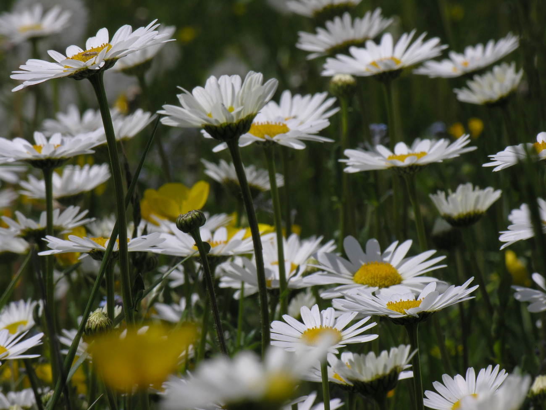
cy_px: 205
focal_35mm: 279
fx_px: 4401
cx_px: 273
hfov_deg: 7.1
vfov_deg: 5.3
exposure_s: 1/327
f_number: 7.5
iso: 50
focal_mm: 71
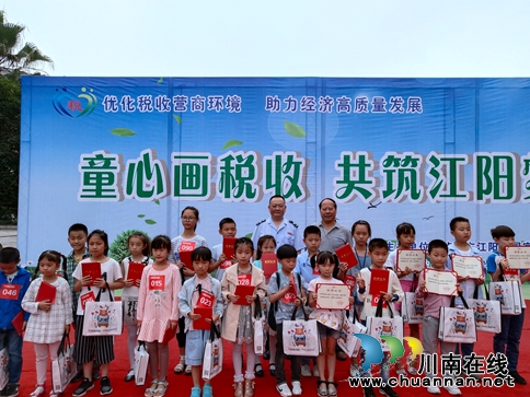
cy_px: 197
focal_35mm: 31
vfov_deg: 45.4
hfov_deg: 58.3
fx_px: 475
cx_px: 269
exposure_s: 1/511
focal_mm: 3.95
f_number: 1.8
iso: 86
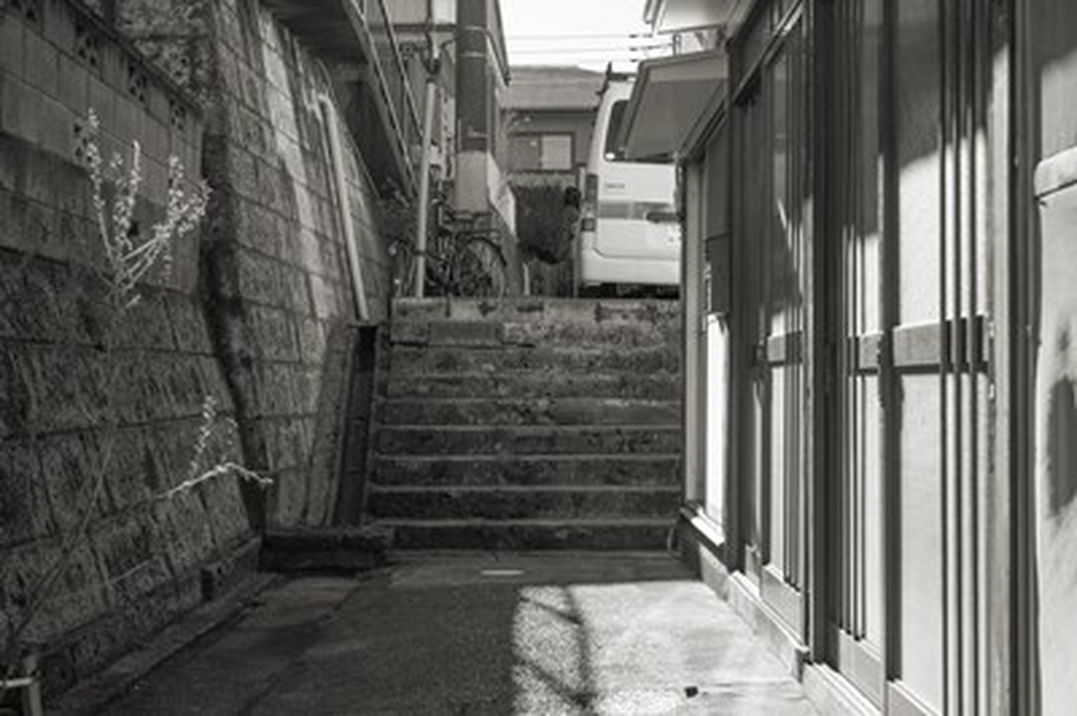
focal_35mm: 50
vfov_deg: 26.9
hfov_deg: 39.6
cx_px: 538
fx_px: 1495
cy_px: 358
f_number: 8
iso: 400
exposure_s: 1/2000
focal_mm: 50
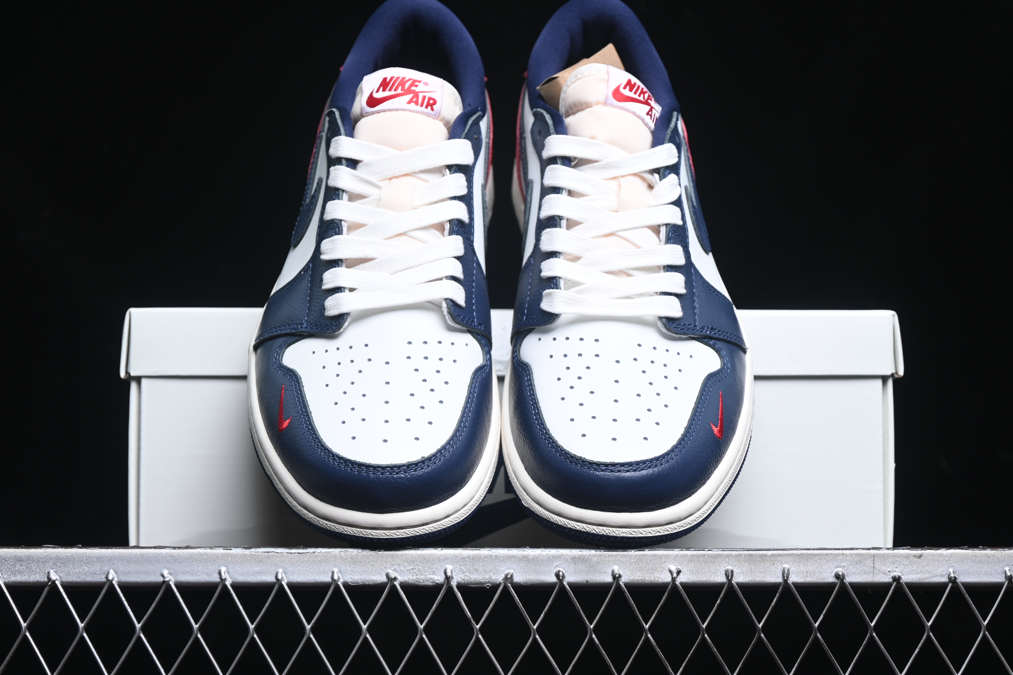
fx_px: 2110
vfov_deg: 18.2
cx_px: 506
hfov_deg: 27.0
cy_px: 338
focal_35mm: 75
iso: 160
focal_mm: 50
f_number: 6.3
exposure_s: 1/60
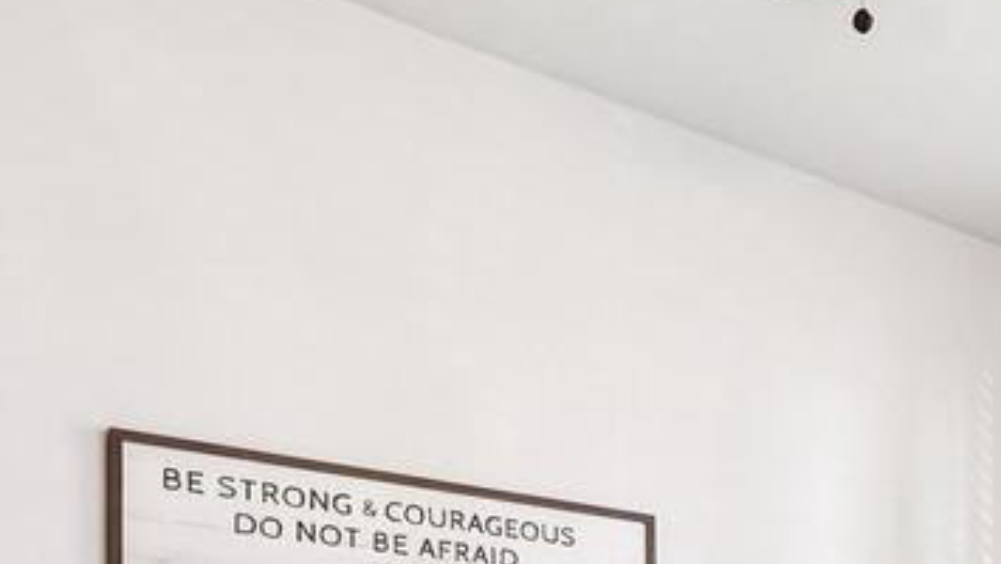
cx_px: 1150
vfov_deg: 20.5
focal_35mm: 51
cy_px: 818
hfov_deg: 34.1
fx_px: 1354
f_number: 8
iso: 200
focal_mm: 12
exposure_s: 1/4
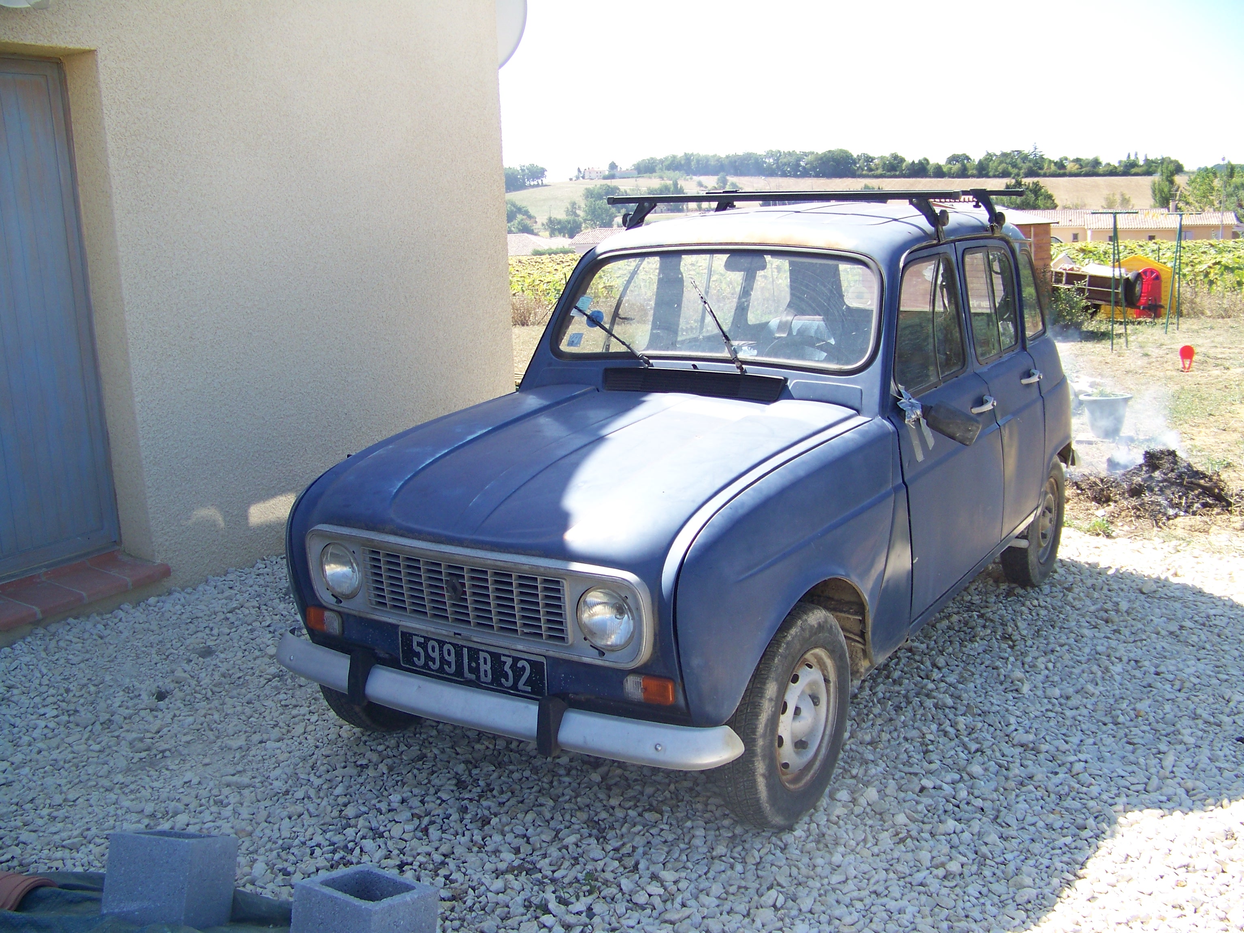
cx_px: 622
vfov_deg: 39.7
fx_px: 1294
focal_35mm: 36
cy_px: 466
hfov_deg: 51.4
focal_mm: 5.85
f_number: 2.8
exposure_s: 1/320
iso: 64
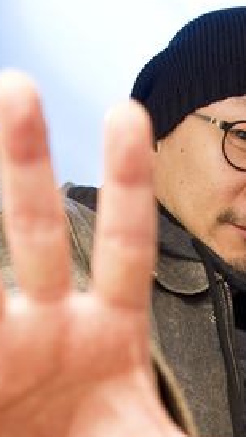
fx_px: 1068
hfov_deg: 13.1
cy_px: 436
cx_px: 196
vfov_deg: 22.3
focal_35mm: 92
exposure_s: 1/200
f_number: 5.6
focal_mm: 32
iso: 800
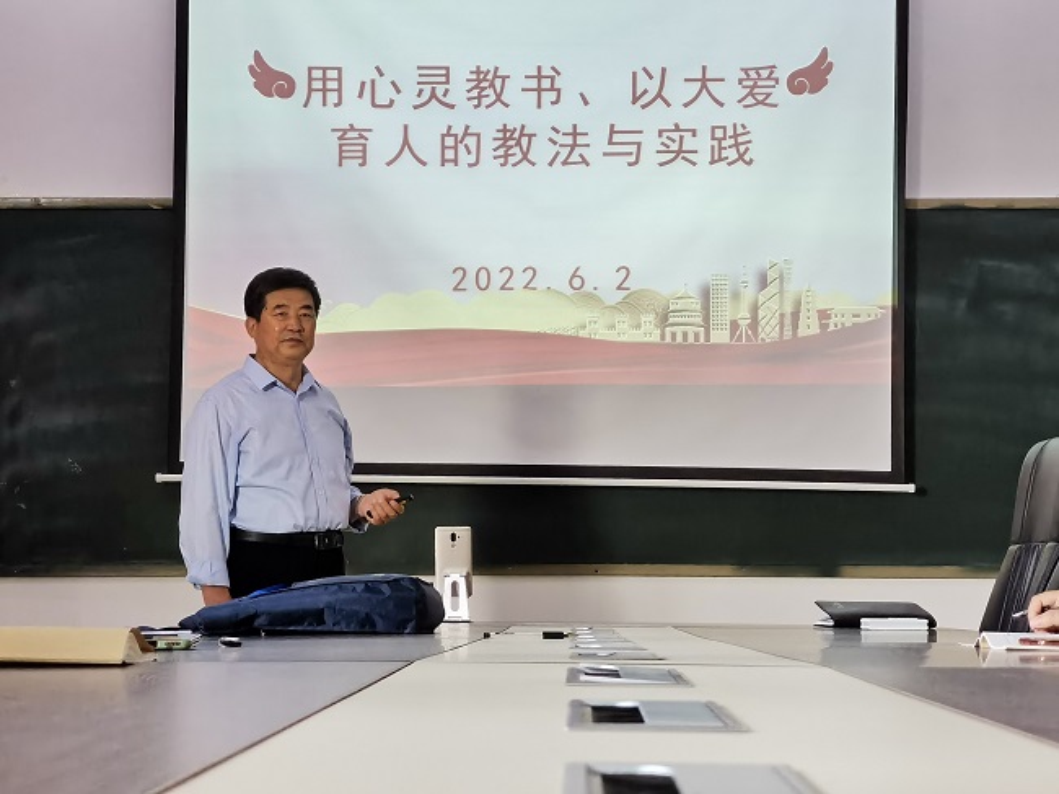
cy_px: 397
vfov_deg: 15.4
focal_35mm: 96
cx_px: 530
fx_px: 2936
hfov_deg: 20.4
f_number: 2.4
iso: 250
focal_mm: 6.4
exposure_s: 1/60
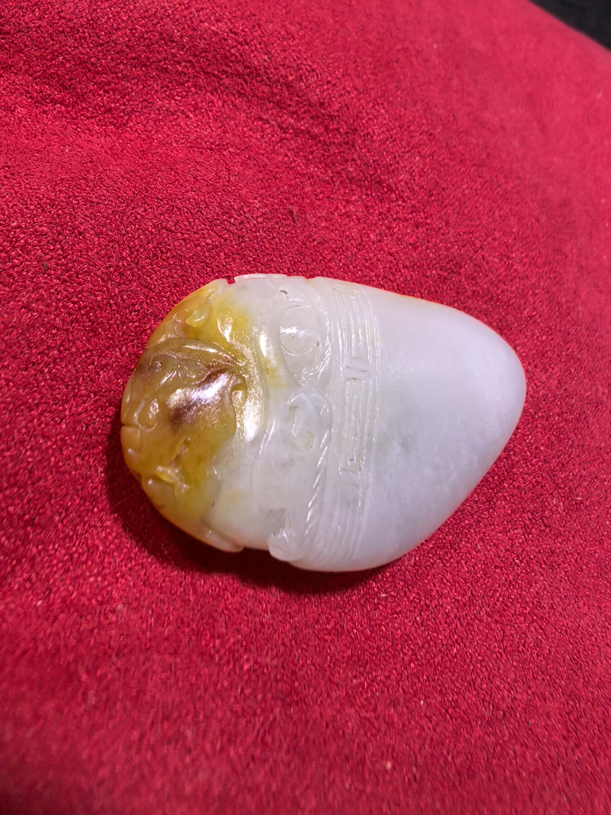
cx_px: 306
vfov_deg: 65.3
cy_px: 408
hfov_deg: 51.4
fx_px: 635
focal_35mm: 27
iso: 320
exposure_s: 1/100
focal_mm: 1.95
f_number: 2.2
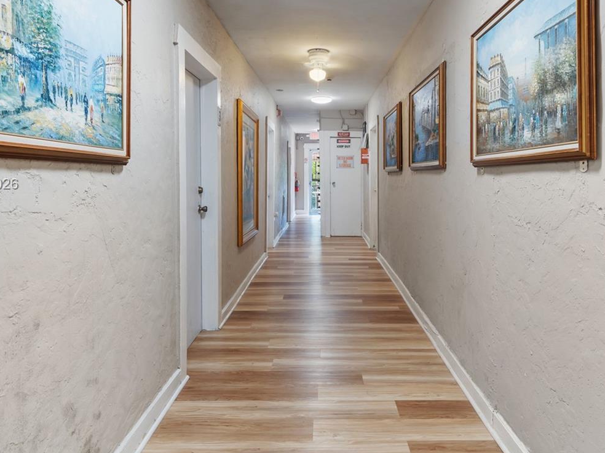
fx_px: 437
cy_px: 185
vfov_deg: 54.5
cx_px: 318
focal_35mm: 25
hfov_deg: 69.3
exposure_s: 1/1.25
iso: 250
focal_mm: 16
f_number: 9
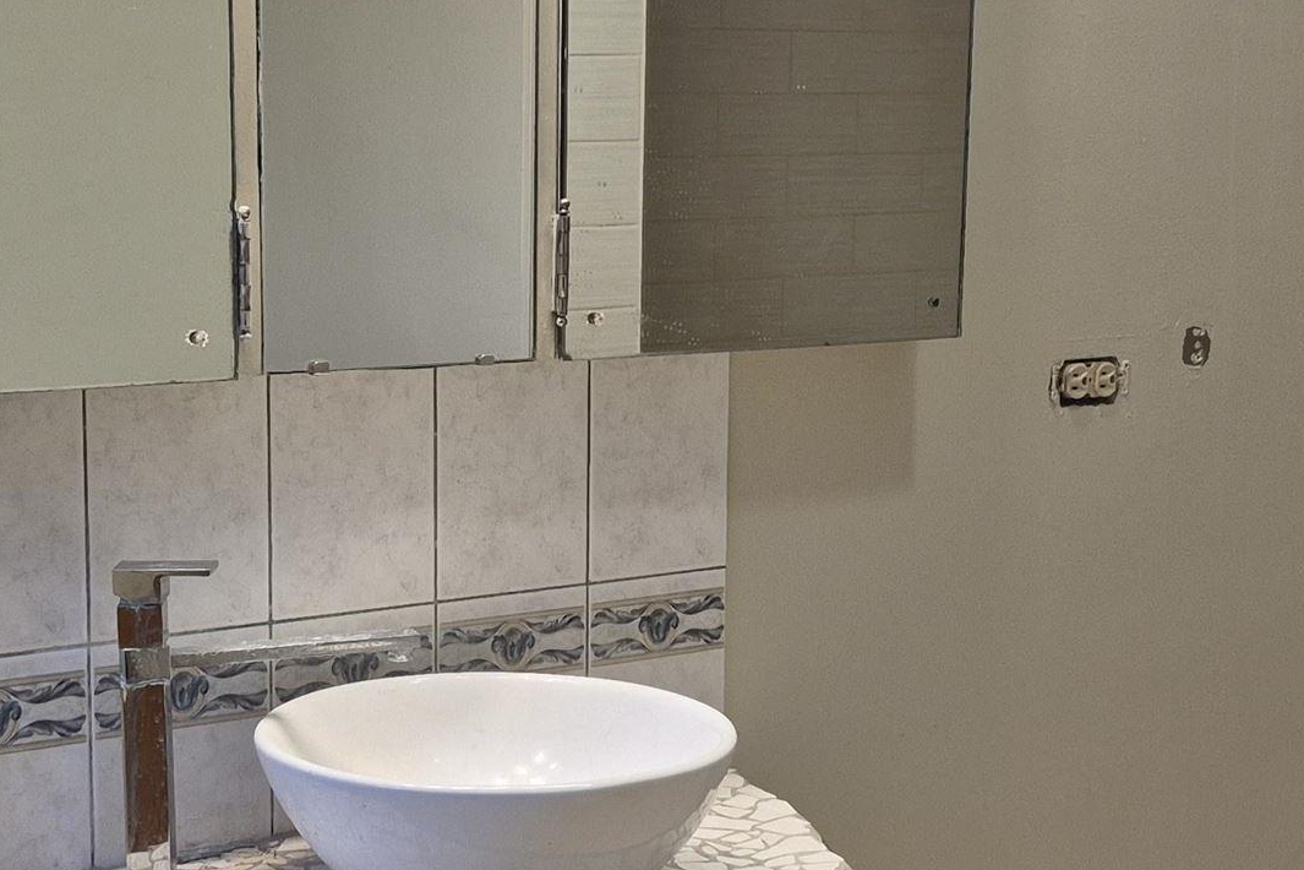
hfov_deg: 29.2
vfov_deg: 19.7
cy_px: 467
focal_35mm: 69
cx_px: 583
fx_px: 2499
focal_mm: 5.4
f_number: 1.8
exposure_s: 1/120
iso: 80
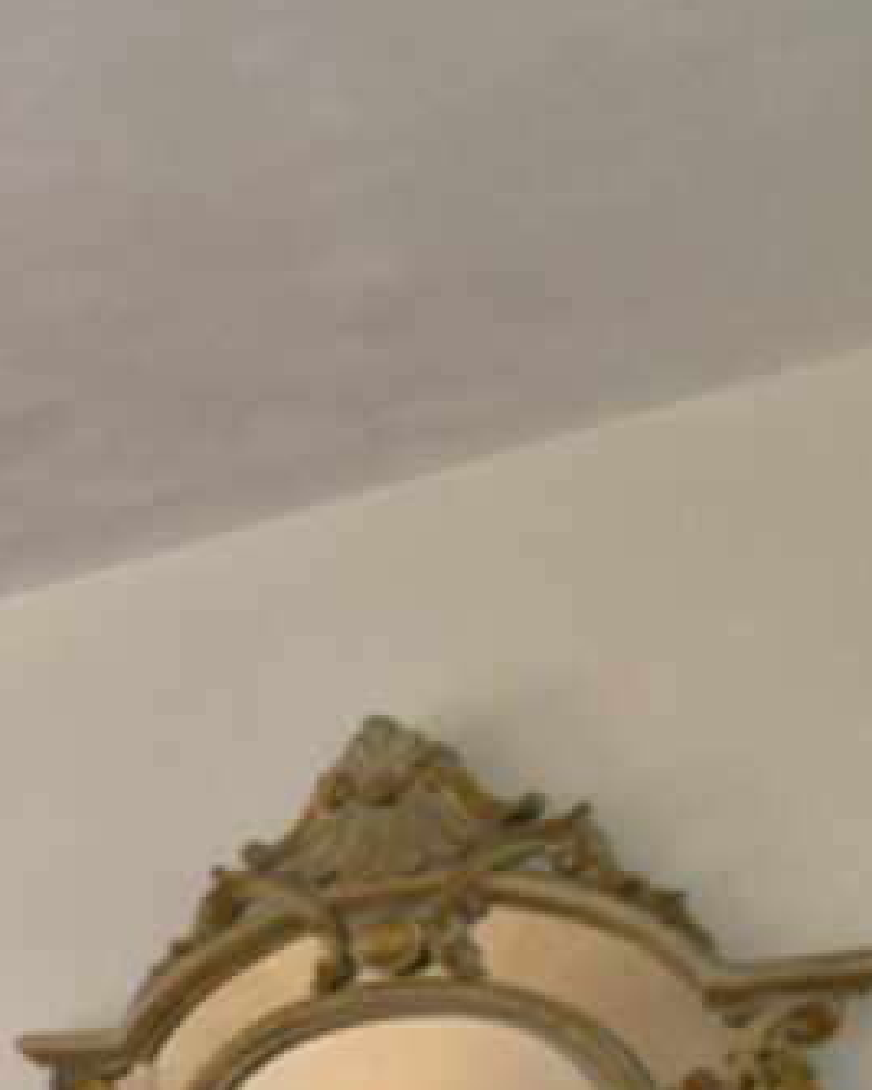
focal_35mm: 54
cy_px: 1269
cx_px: -761
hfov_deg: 19.5
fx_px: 1743
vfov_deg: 30.2
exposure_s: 1/30
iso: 200
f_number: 4.5
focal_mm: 10
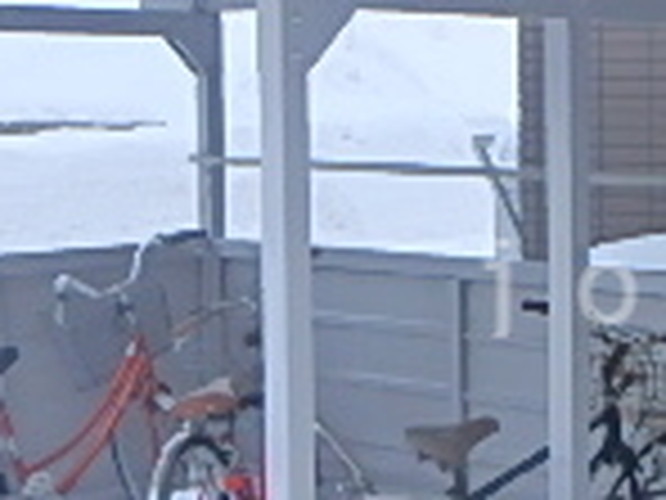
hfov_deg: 20.3
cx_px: 783
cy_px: 284
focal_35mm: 91
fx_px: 1751
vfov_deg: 16.2
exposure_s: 1/250
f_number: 3.5
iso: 125
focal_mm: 3.7
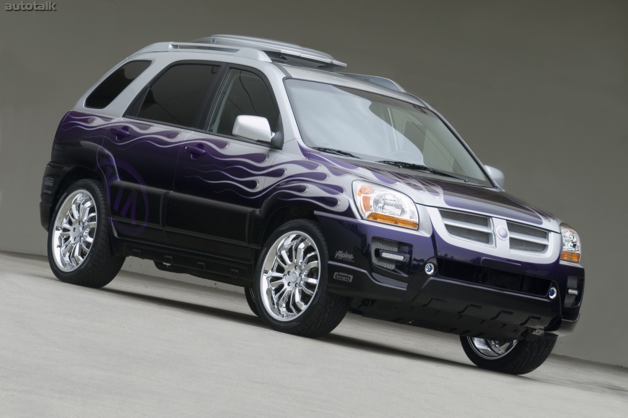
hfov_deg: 9.5
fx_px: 3791
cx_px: 314
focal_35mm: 218
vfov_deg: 6.3
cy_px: 209
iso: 200
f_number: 20
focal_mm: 145
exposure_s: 1/6
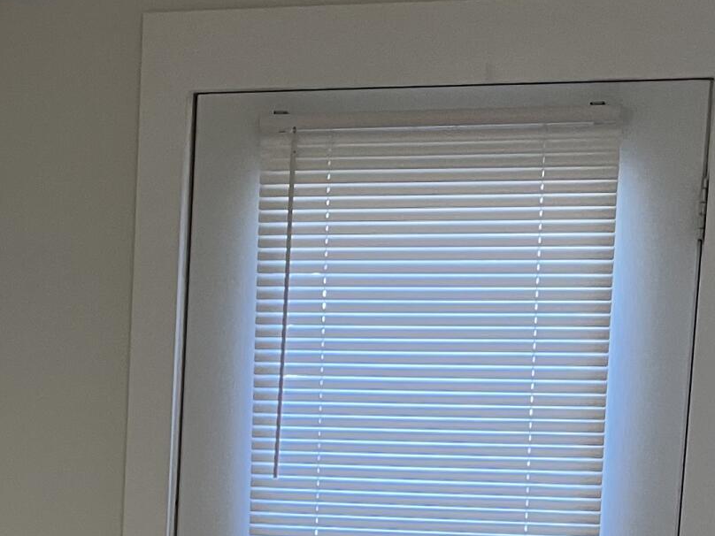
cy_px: 761
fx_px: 2148
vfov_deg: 13.5
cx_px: -4
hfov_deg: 18.4
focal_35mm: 104
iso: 100
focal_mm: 3.99
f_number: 1.8
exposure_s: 1/60
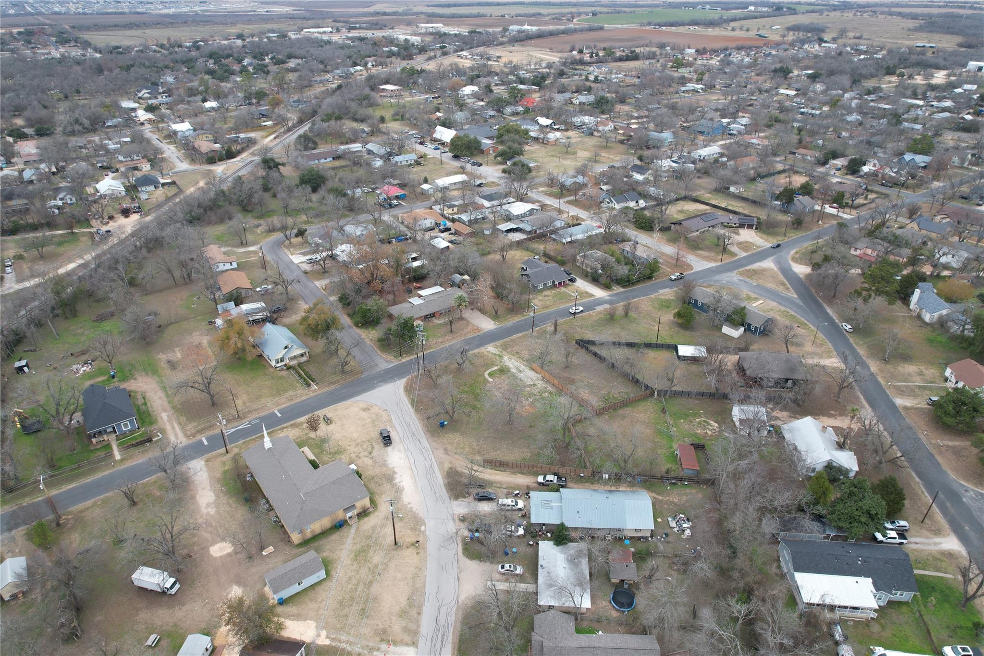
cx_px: 492
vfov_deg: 57.2
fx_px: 601
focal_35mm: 22
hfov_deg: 78.6
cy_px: 328
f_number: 2.8
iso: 100
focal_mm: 8.38
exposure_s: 1/250
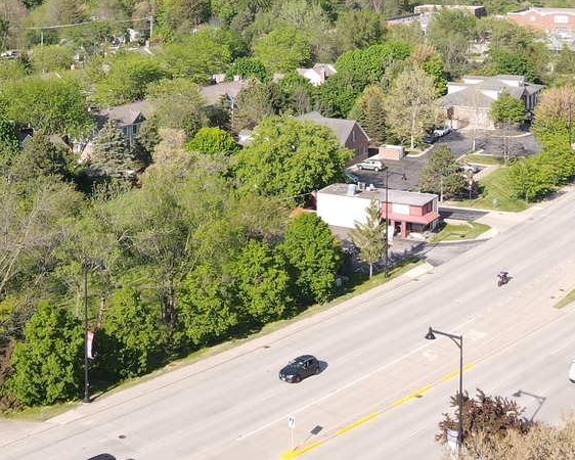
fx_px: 1021
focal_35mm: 60
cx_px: 222
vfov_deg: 24.0
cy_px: -25
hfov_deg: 31.3
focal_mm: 4.5
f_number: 2.8
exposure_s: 1/320
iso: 100
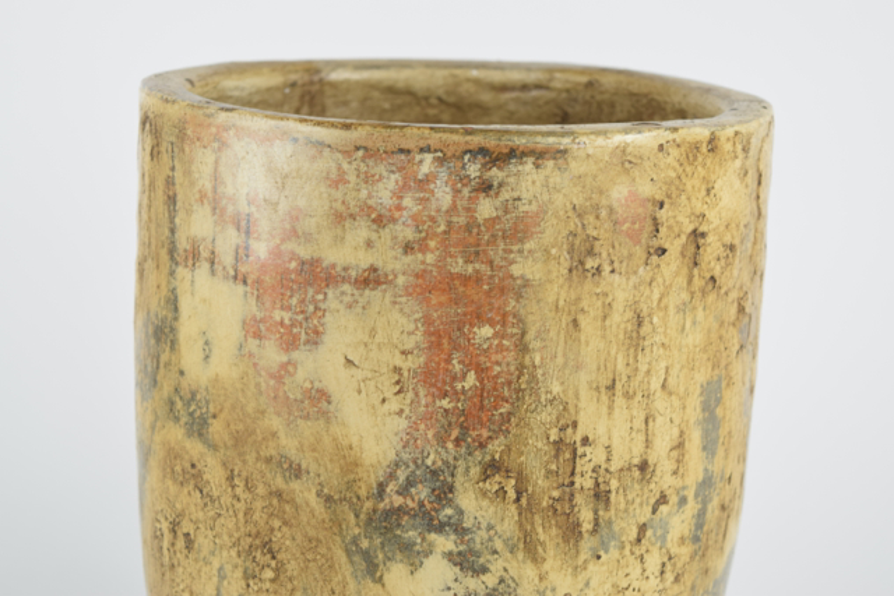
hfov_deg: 24.6
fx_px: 2049
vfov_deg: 16.6
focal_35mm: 82
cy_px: 298
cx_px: 447
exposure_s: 1/125
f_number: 7.1
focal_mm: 55
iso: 400
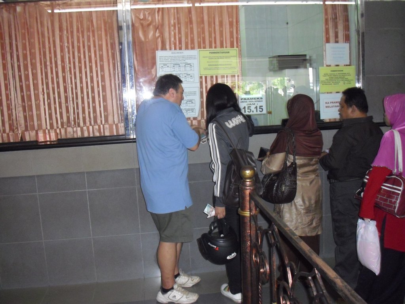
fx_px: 445
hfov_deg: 49.0
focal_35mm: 38
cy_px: 152
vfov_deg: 37.7
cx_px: 202
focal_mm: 6.2
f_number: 2.8
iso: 400
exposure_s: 1/60
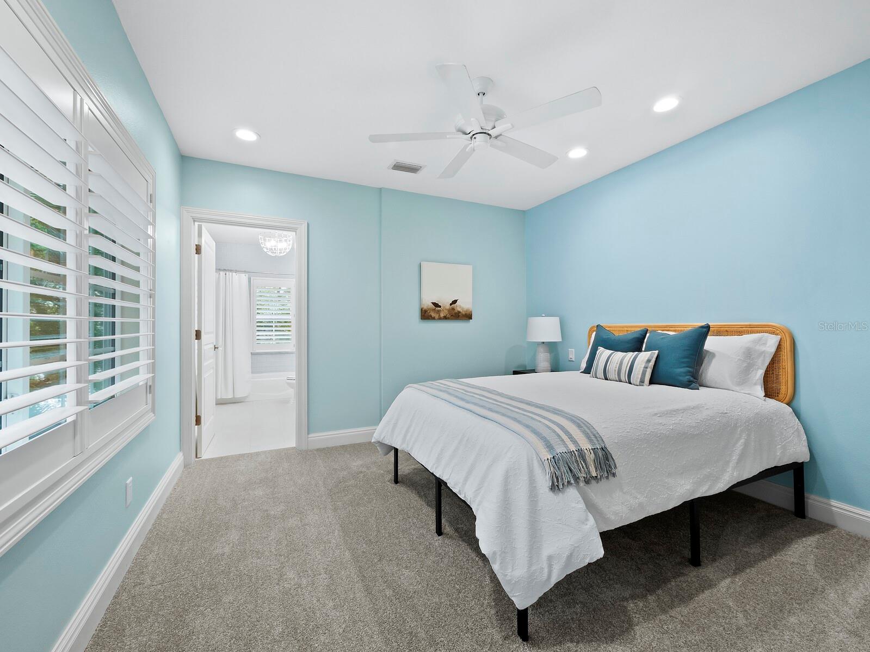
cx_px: 435
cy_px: 326
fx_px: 352
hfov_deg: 102.1
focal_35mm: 14
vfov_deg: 85.7
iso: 400
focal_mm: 7
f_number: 10
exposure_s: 1/1.67
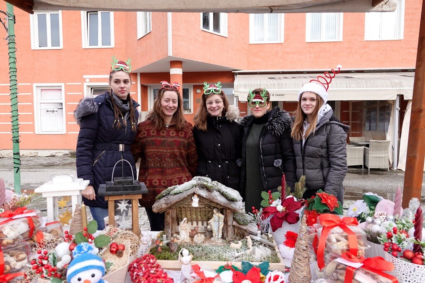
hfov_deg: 71.5
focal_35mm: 25
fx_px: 295
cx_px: 212
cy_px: 142
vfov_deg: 51.3
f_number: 2.5
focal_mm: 9.3
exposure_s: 1/200
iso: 100
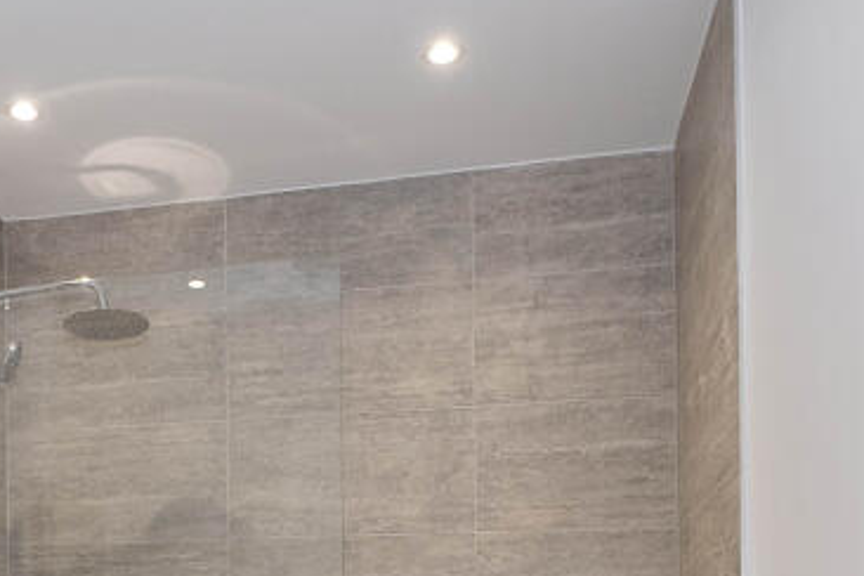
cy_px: 738
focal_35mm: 42
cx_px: 189
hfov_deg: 44.4
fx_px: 1008
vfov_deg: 27.1
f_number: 7.1
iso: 500
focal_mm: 10
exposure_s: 1/50
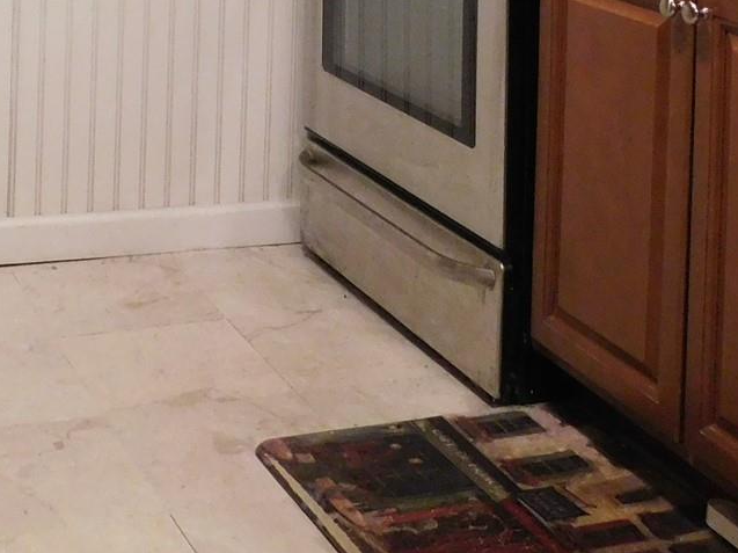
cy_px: -318
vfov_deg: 17.5
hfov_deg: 25.8
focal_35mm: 74
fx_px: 1577
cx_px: 124
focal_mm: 4
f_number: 3
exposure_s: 1/20
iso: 400
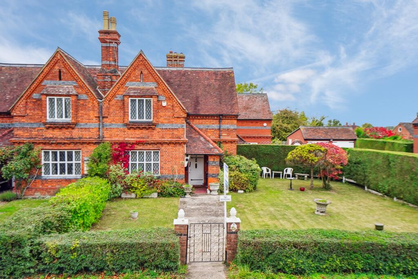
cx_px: 209
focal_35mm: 31
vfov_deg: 42.3
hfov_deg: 60.3
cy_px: 140
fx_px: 360
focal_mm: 31
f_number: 5
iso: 320
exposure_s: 1/125
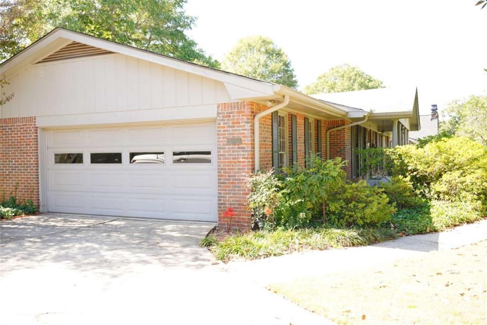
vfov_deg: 41.2
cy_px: 162
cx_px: 244
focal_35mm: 32
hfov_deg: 58.9
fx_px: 432
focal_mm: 31.9
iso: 100
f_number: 4.5
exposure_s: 1/60
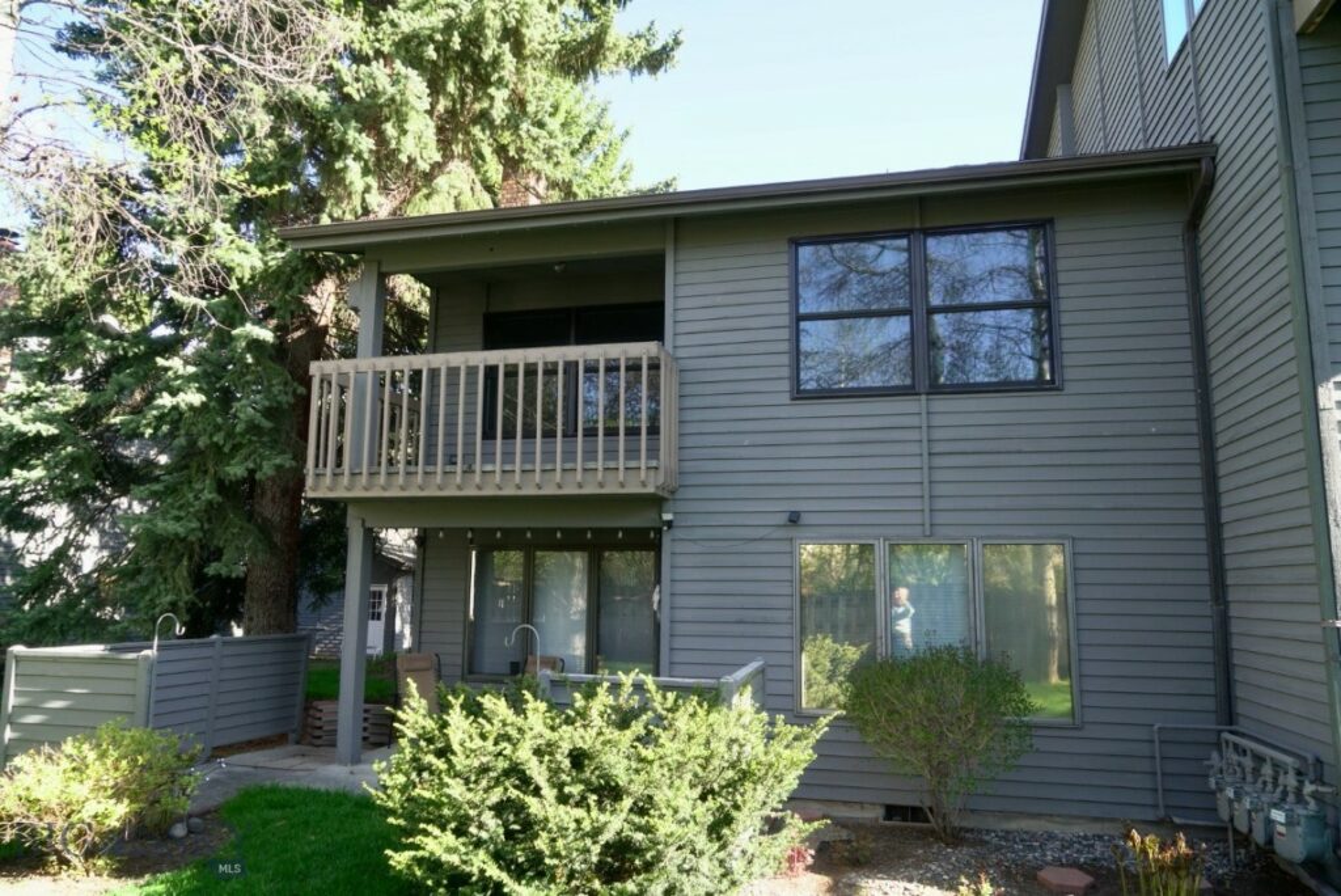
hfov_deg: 73.7
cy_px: 448
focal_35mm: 24
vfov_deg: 53.2
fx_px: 894
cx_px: 670
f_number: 4.5
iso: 500
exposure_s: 1/400
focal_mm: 24
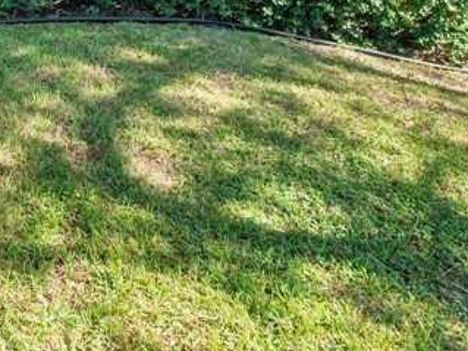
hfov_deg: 34.2
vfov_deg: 25.8
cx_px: -88
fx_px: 608
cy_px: -144
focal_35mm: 45
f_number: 7.1
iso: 200
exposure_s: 1/80
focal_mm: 7
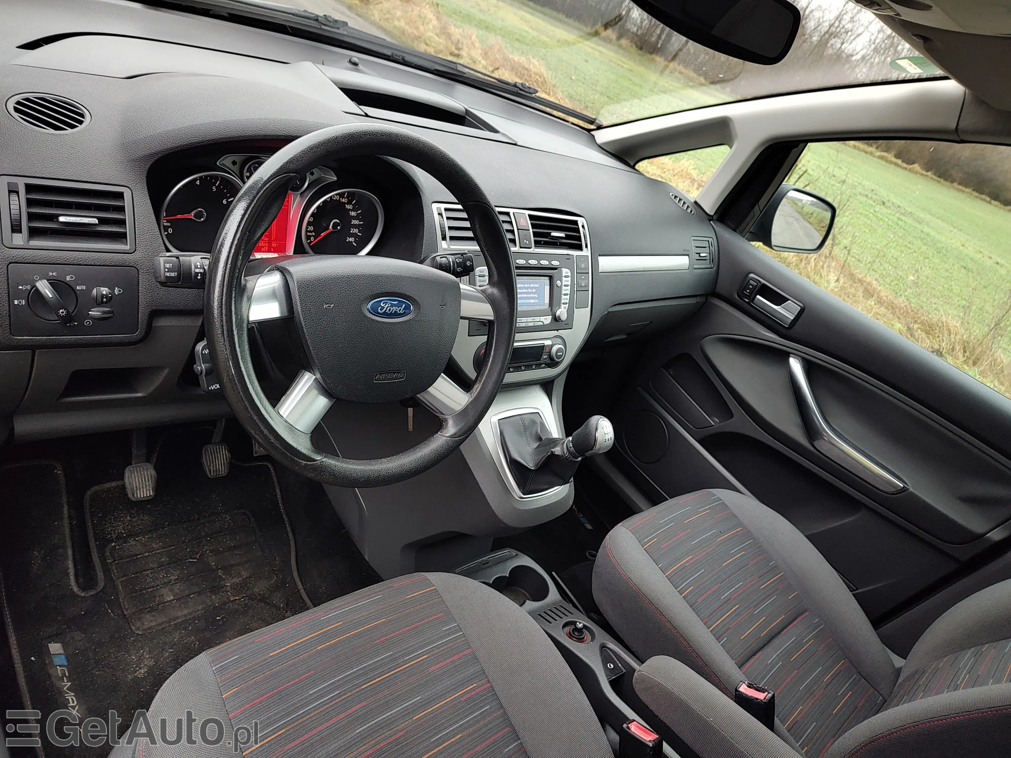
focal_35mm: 23
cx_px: 506
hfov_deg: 73.9
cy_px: 379
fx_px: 672
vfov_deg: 58.9
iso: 288
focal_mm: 5.56
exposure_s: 1/50
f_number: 1.8
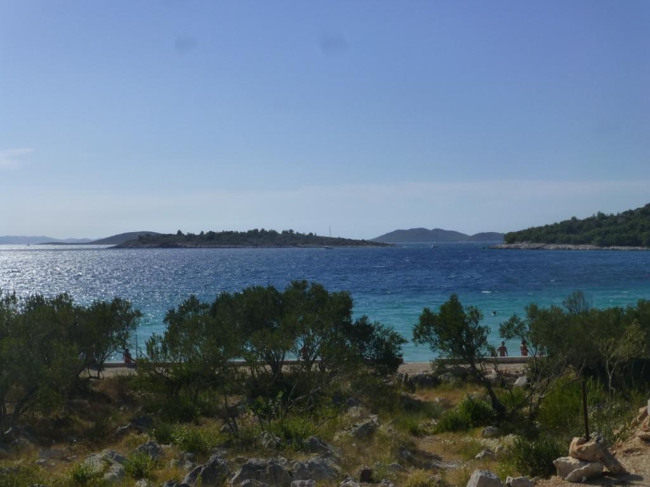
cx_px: 325
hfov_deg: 37.5
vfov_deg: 28.6
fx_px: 958
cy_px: 244
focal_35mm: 51
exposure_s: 1/2000
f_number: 4.5
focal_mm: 9
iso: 160
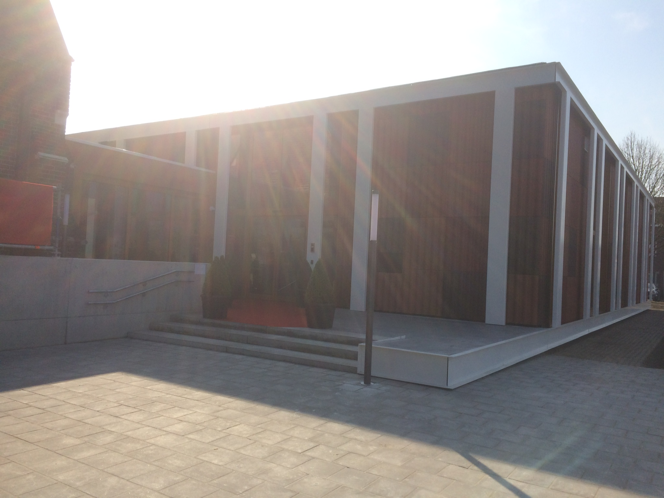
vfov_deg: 48.2
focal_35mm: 29
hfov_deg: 61.7
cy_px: 249
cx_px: 332
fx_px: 556
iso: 32
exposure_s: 1/2283
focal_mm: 4.15
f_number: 2.2
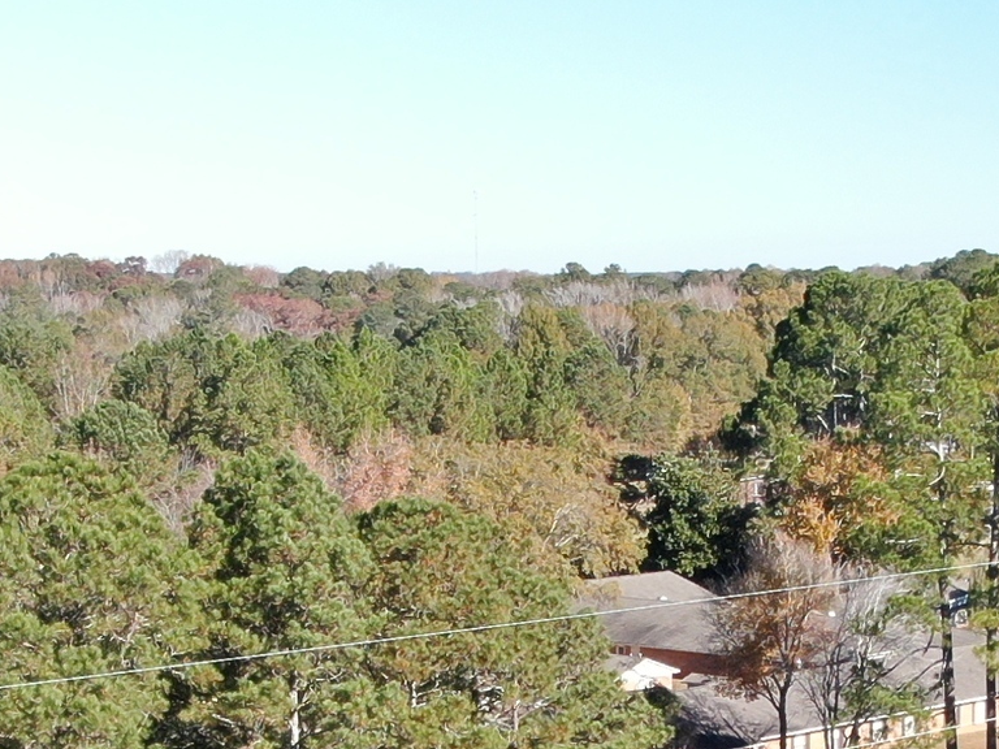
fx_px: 2771
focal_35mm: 96
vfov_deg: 15.1
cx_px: 653
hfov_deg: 20.4
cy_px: 765
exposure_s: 1/240
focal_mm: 4.39
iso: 100
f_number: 2.8
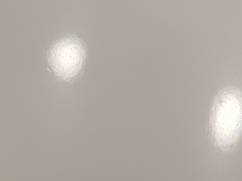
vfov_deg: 51.4
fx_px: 189
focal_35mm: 27
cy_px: 90
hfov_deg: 65.3
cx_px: 121
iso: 125
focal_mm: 4.75
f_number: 1.65
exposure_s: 1/100
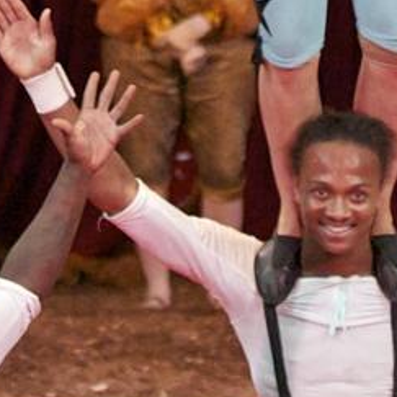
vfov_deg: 3.0
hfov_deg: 3.0
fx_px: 7604
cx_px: 240
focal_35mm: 586
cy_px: -241
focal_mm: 70
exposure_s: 1/350
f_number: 2.8
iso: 3200
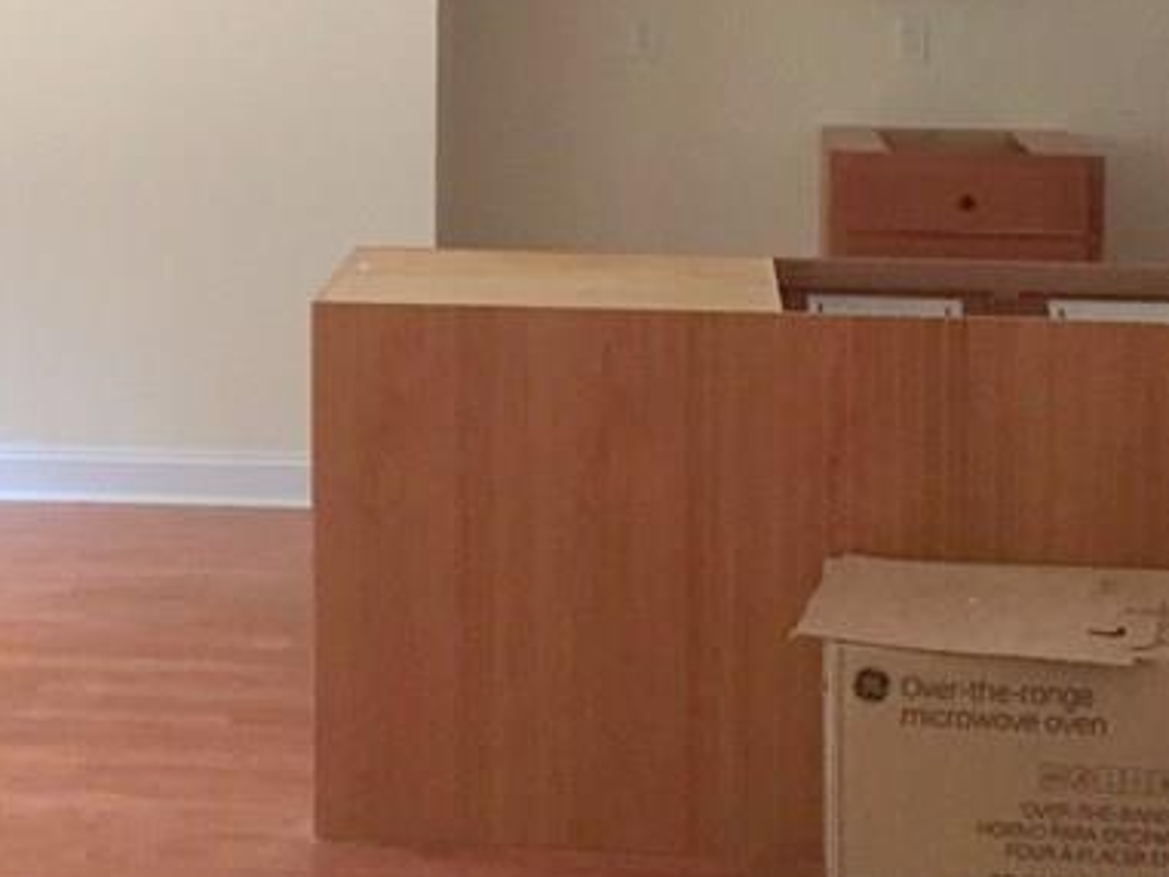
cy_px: -15
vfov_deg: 18.4
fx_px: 2635
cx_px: 380
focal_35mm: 78
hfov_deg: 24.9
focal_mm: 4.15
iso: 250
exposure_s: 1/30
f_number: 2.2
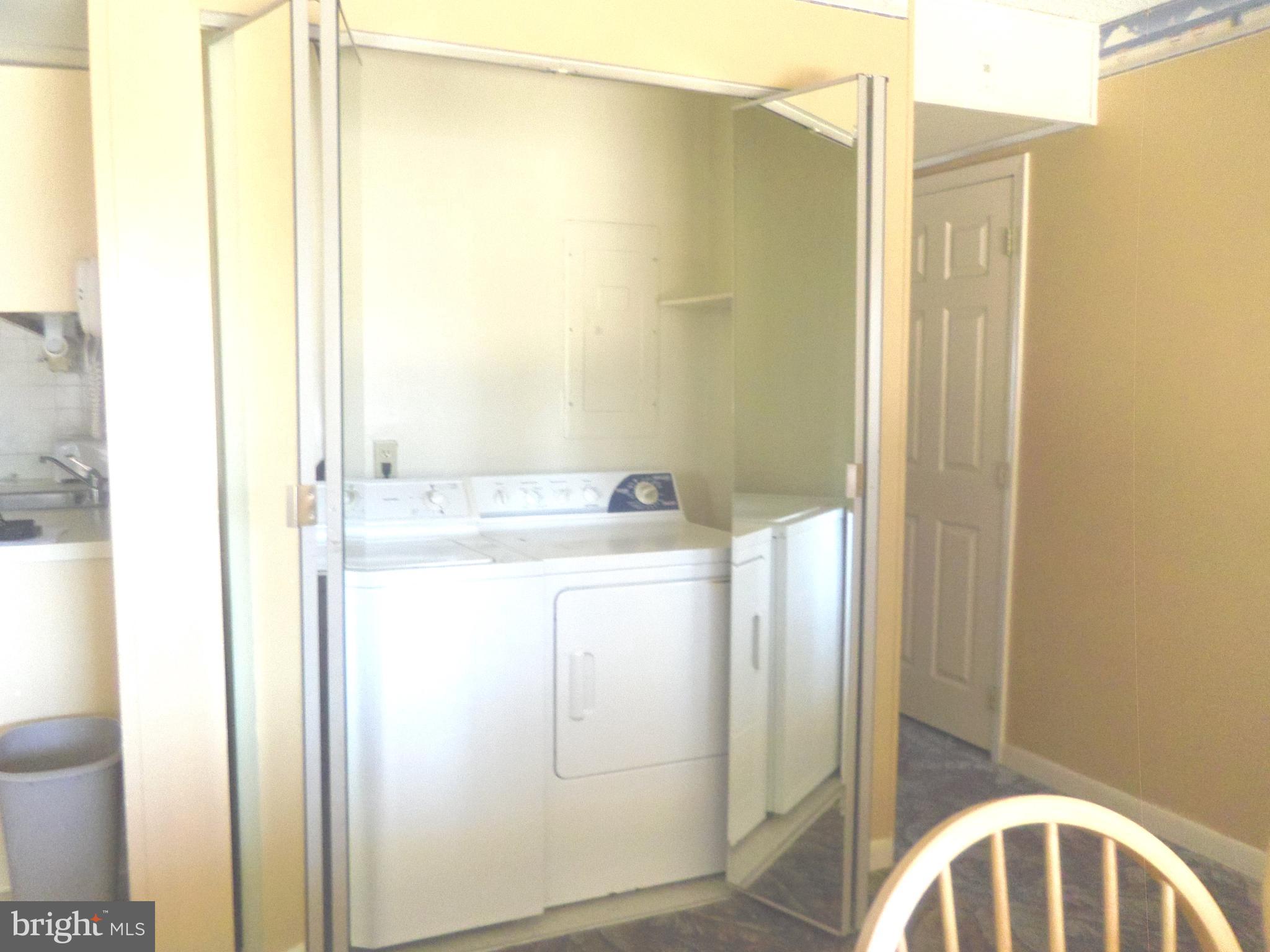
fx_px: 1027
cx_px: 635
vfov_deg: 49.7
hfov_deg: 63.4
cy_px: 476
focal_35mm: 28
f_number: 3.9
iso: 400
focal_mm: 5
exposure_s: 1/40
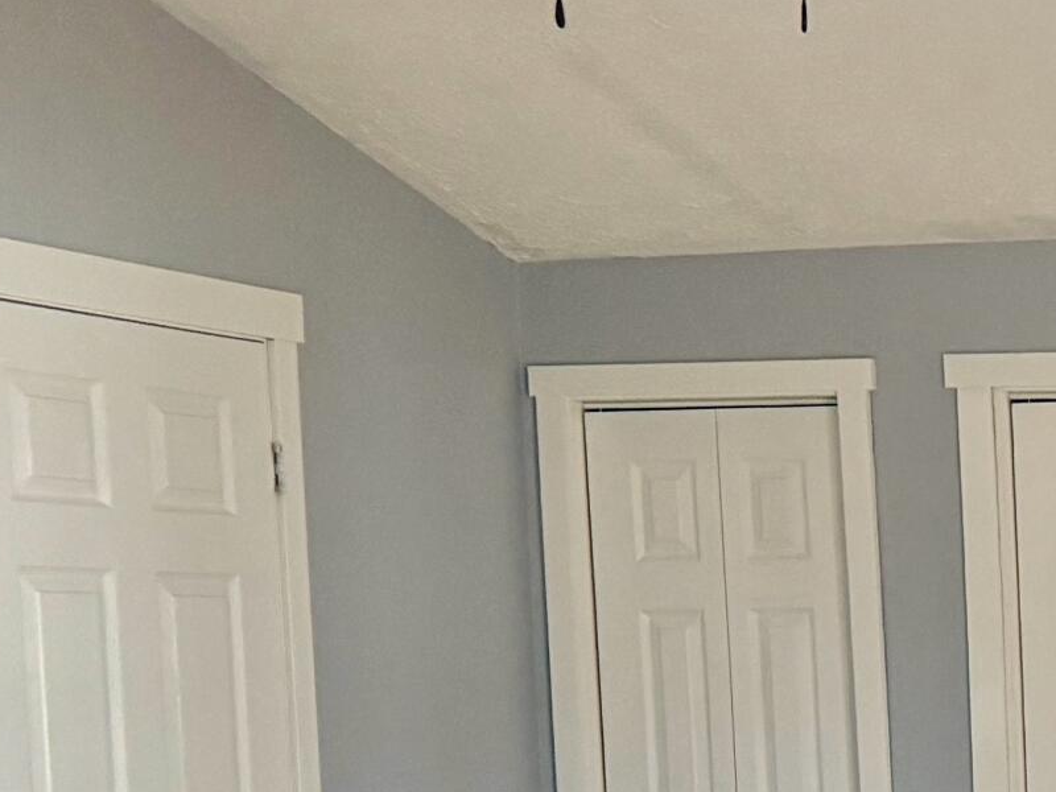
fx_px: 2746
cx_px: 1536
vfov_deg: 15.8
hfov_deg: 19.3
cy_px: 928
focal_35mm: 90
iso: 500
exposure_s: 1/60
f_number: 1.78
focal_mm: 6.76
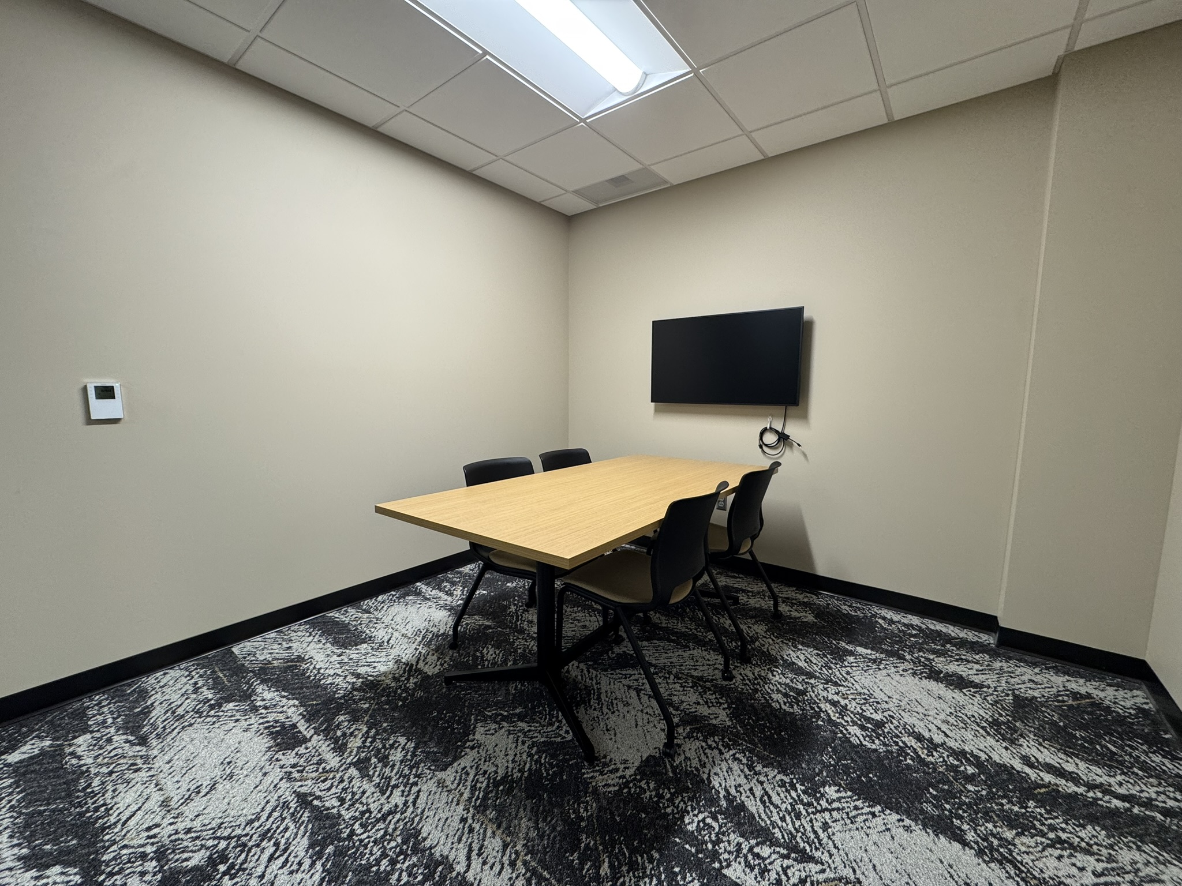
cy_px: 443
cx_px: 591
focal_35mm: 14
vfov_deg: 85.7
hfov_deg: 102.1
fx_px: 478
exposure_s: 1/60
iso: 160
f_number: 2.2
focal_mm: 2.22
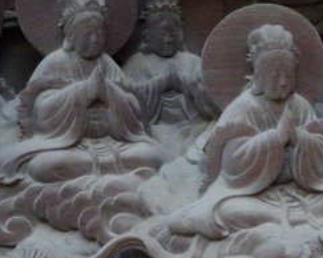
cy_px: 148
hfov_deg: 8.9
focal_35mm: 217
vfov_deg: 7.1
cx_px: 302
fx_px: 2073
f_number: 5
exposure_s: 1/125
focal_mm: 18.53
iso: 1600
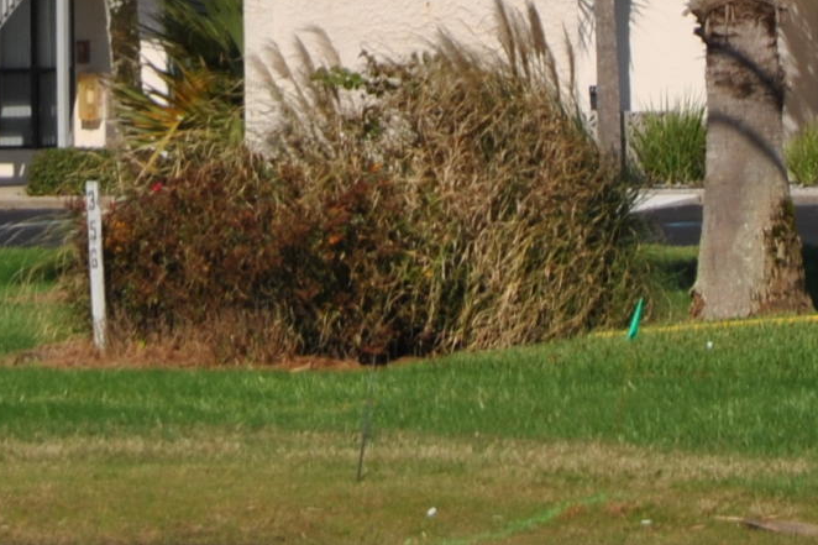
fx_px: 8502
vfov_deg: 3.6
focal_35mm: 374
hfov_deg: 5.5
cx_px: 378
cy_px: -675
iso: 100
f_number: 9
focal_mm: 55
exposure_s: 1/320
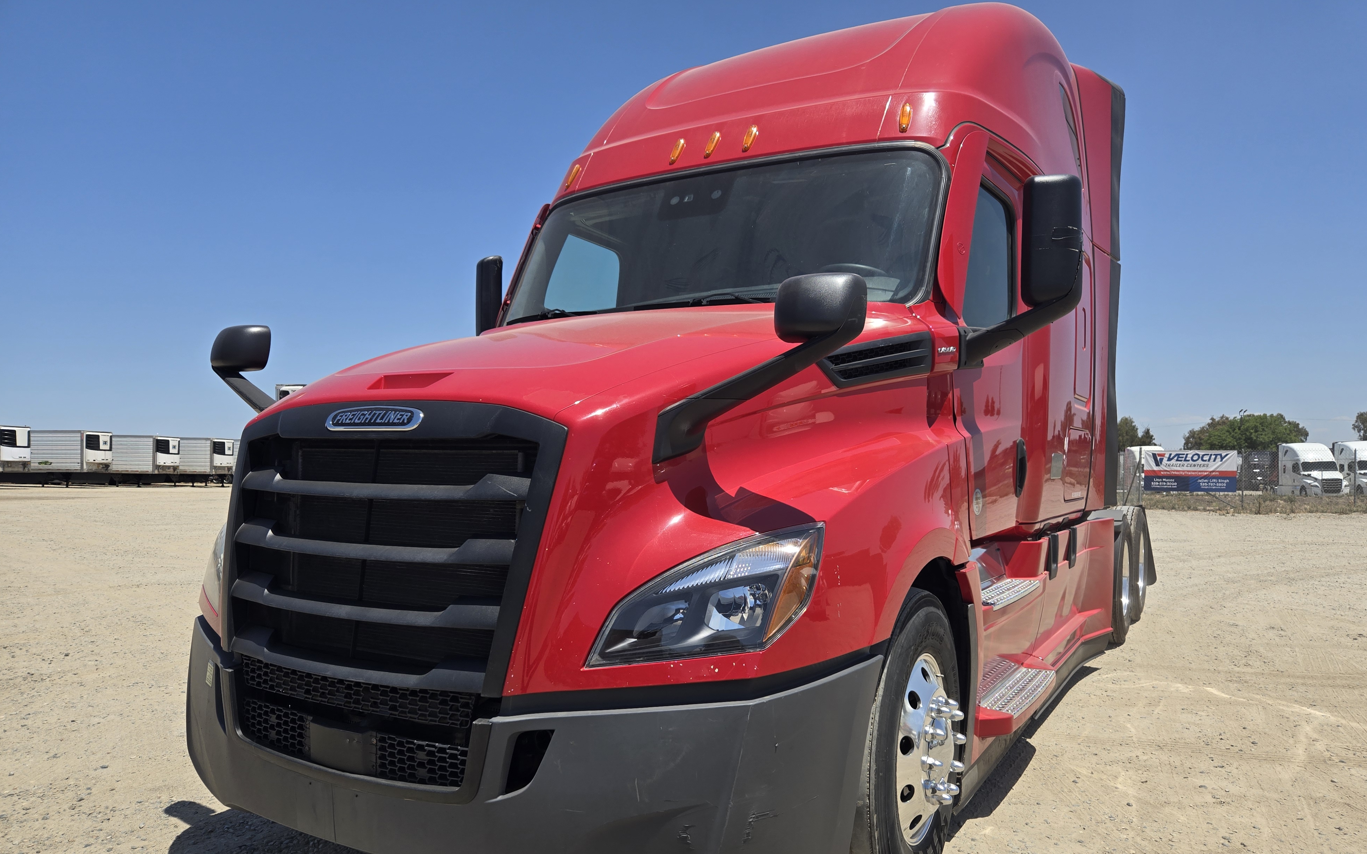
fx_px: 931
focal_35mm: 25
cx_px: 698
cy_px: 496
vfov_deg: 49.1
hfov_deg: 72.5
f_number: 1.8
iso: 25
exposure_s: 1/2210
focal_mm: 5.4
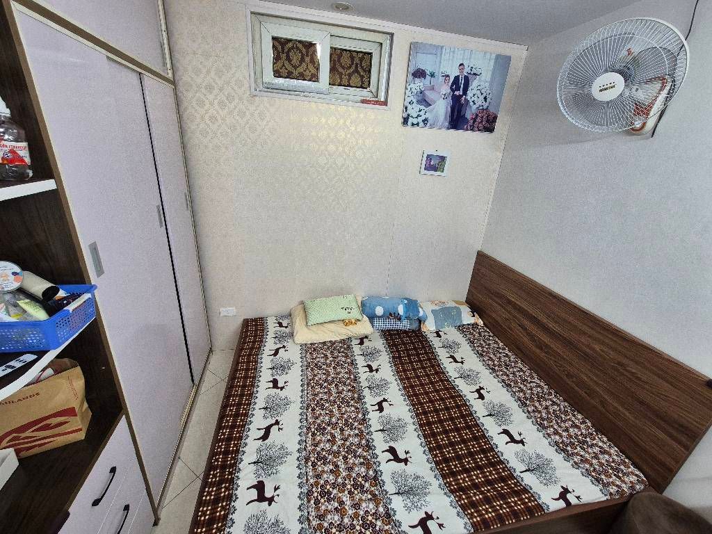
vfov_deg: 89.9
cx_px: 356
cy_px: 267
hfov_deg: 106.2
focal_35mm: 13
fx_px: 267
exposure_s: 1/50
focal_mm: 2.2
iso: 250
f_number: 2.2
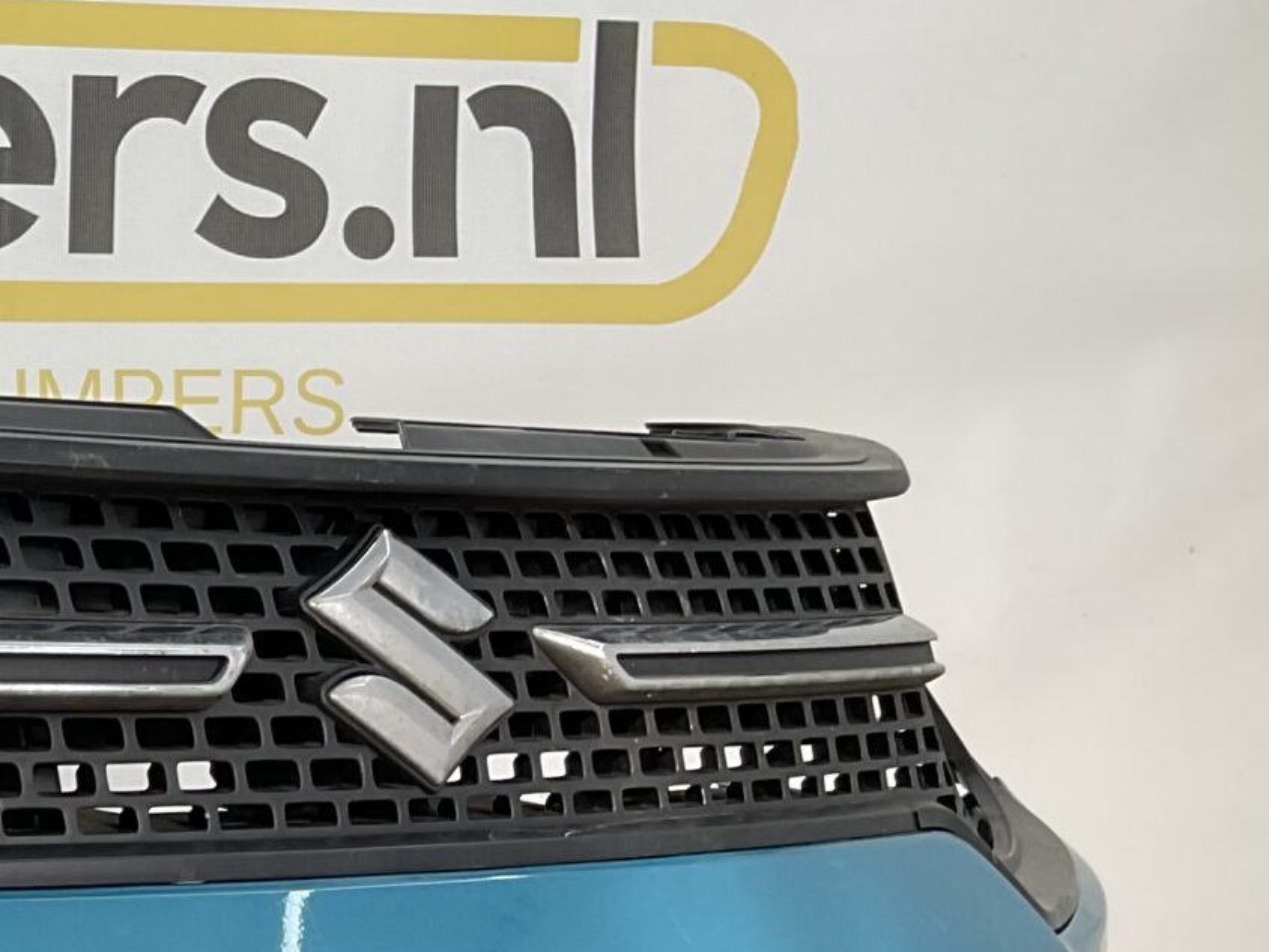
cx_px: -457
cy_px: 1164
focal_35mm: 88
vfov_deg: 16.1
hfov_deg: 20.1
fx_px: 3226
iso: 16
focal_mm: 3
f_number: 1.8
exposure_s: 1/139
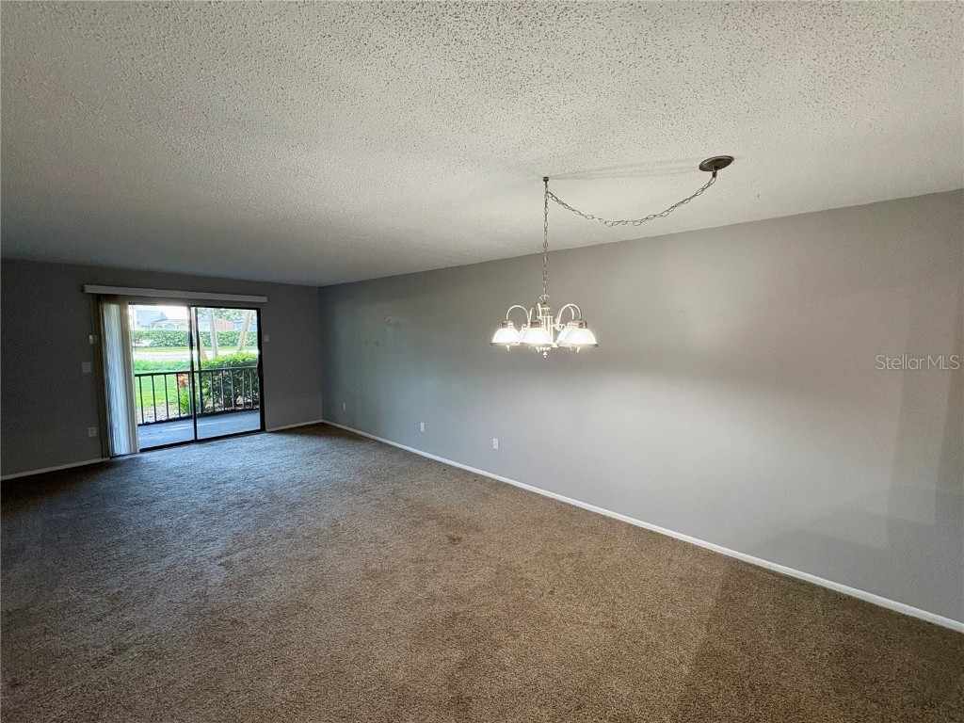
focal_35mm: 14
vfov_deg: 85.7
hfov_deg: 102.1
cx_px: 482
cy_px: 362
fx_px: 390
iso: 250
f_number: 2.2
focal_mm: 2.22
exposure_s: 1/120
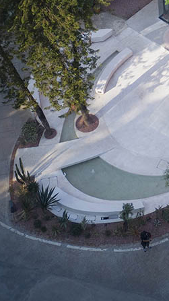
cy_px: 4
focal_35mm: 114
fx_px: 909
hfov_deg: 10.4
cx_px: 213
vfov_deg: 18.3
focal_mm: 6.77
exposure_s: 1/240
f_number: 3.4
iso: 100
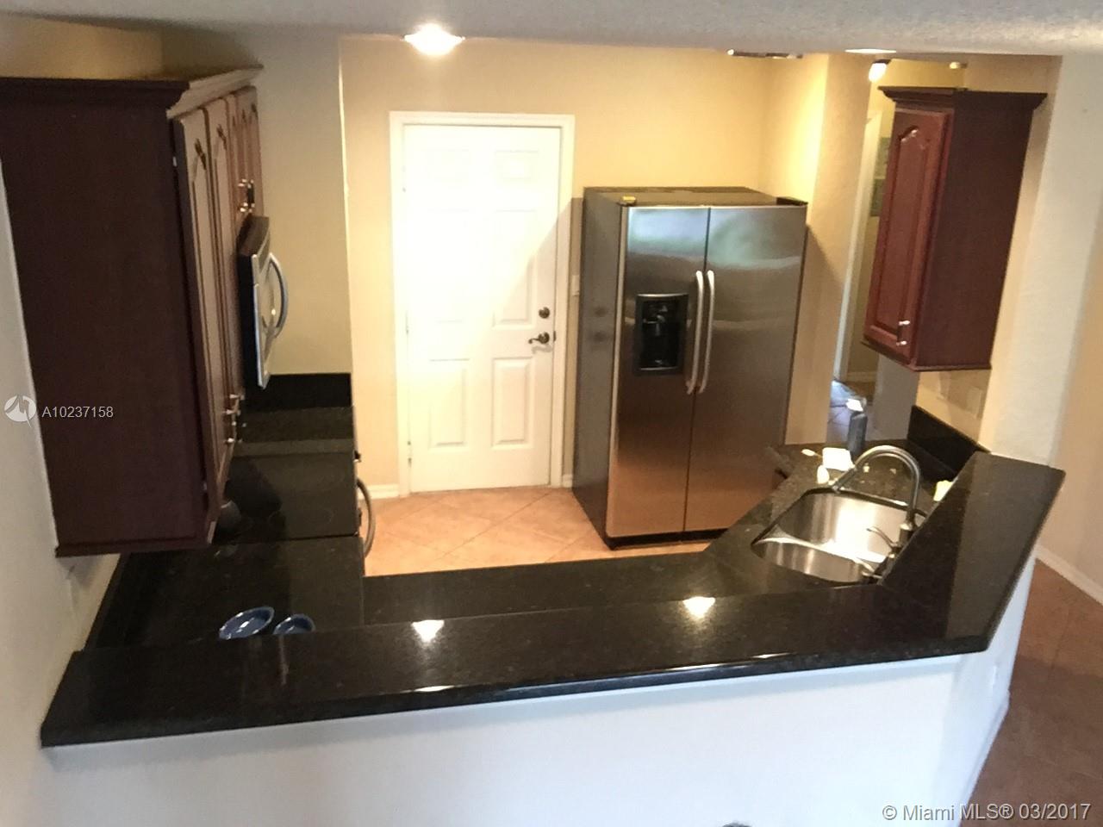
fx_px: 988
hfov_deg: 58.4
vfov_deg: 45.4
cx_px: 552
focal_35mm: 31
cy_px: 414
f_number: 2.2
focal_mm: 2.65
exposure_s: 1/30
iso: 250
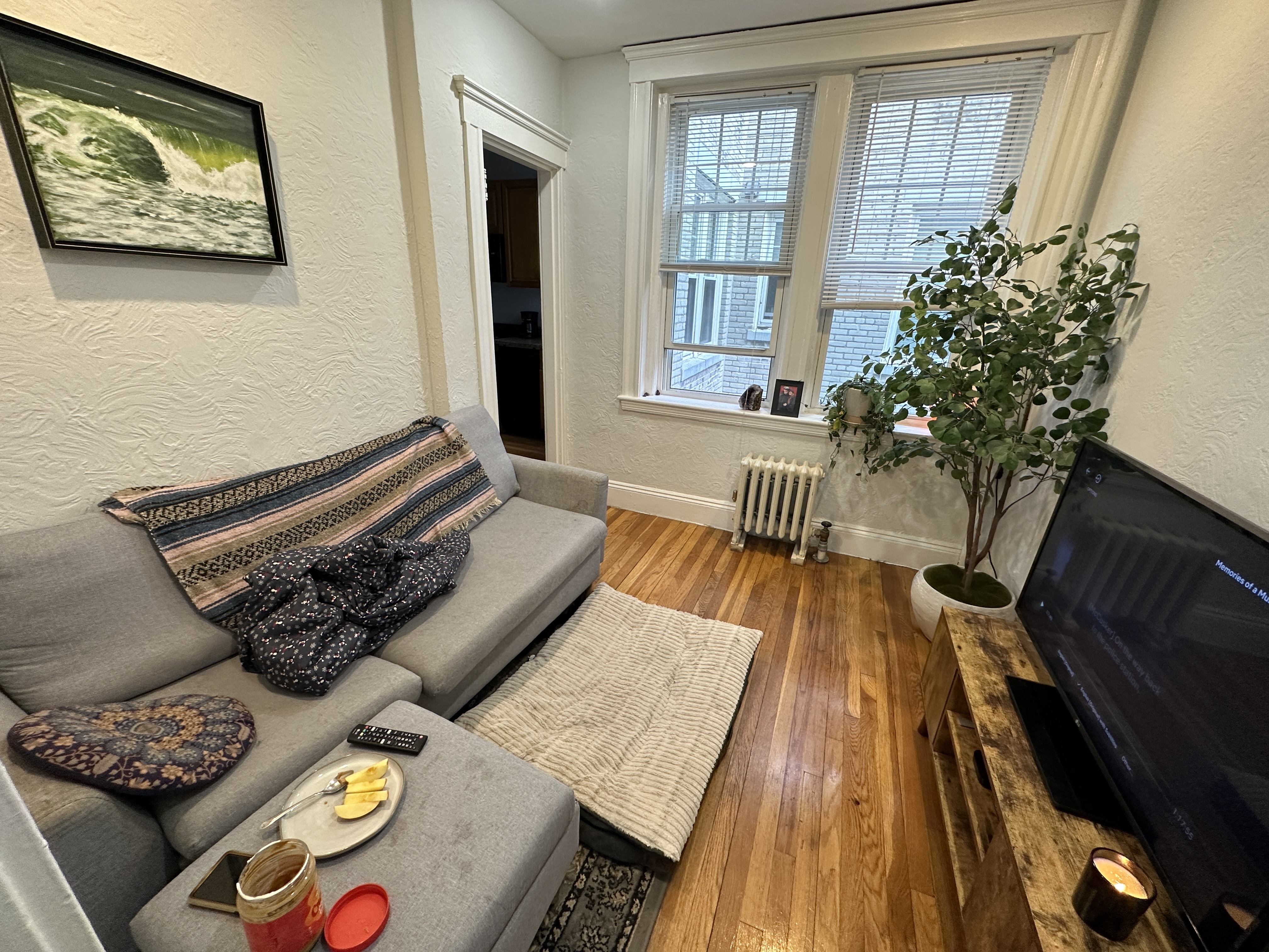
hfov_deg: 102.1
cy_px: 476
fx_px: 513
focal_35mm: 14
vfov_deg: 85.7
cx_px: 634
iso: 160
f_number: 2.2
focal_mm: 2.22
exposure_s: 1/60
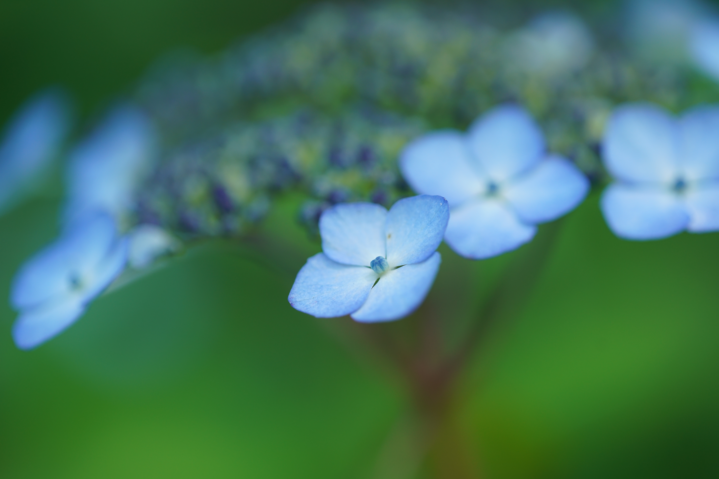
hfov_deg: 20.4
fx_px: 1997
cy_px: 240
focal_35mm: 100
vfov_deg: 13.7
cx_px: 360
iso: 400
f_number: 2.8
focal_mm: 100
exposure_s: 1/640
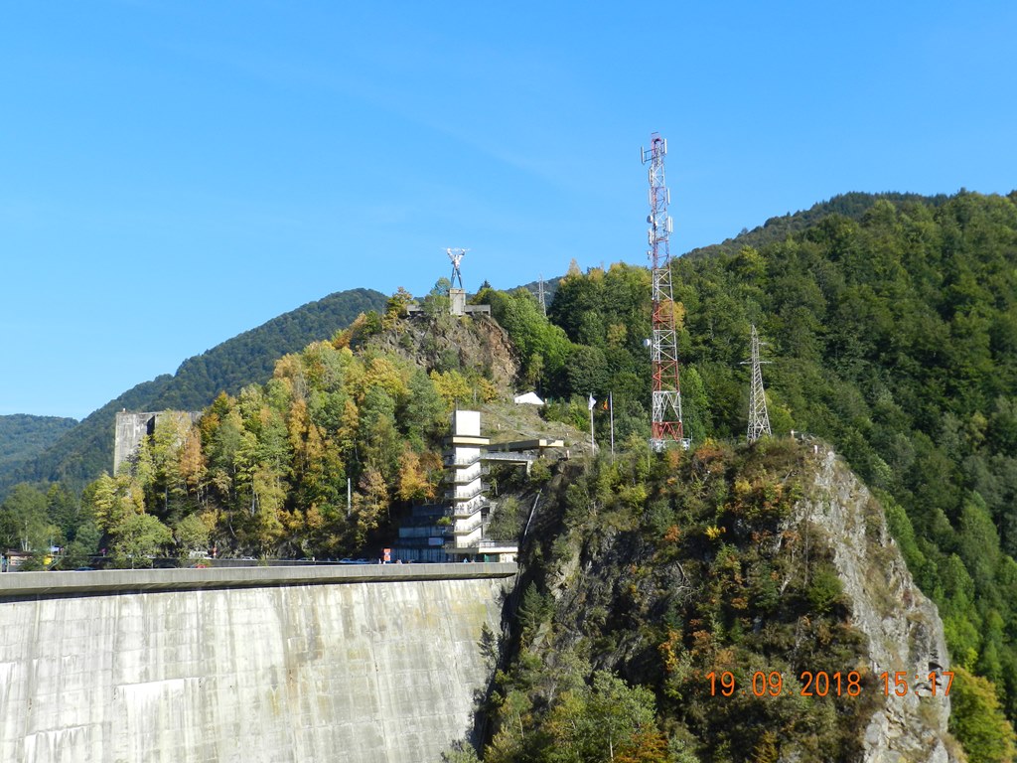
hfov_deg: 41.2
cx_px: 508
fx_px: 1351
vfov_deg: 31.5
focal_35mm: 46
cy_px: 382
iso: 160
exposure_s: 1/800
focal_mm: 8.1
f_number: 4.2
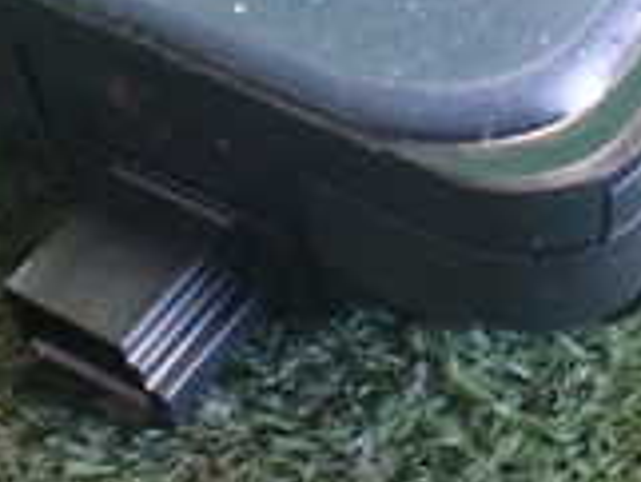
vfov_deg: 13.0
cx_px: 506
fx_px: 2076
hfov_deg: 17.4
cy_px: -16
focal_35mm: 112
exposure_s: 1/80
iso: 800
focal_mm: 5.4
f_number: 2.3
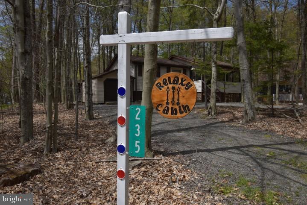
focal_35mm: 30
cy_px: 102
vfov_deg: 43.6
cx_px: 154
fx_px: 256
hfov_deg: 61.9
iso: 100
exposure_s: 1/500
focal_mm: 20
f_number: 5.6
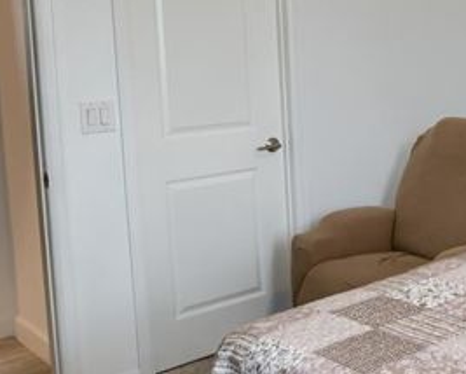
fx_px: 718
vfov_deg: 28.9
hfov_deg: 32.1
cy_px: 115
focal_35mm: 52
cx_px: 502
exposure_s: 1/15
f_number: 6.7
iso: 1600
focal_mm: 14
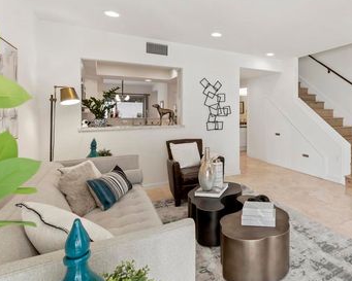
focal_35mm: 22
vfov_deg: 62.7
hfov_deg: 71.2
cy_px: 115
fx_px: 229
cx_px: 253
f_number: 8
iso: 500
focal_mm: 16
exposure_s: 1/15
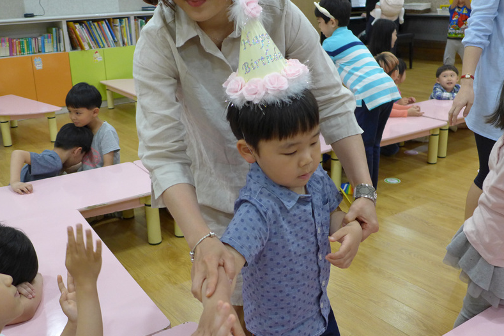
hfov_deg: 49.6
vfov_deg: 34.2
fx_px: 546
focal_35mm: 39
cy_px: 158
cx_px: 254
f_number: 1.7
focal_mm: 7.3
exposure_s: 1/320
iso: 500
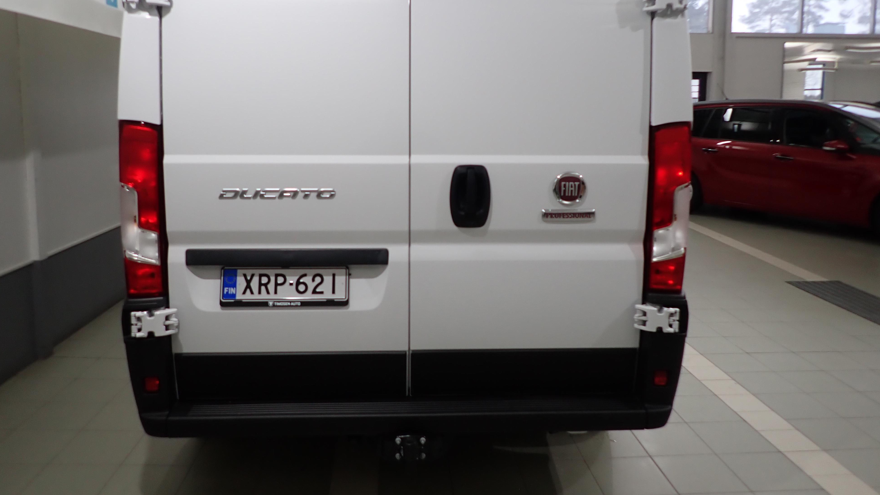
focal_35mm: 28
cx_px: 432
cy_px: 173
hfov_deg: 67.9
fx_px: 653
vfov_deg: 41.1
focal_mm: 4.5
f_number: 2
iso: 160
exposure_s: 1/125
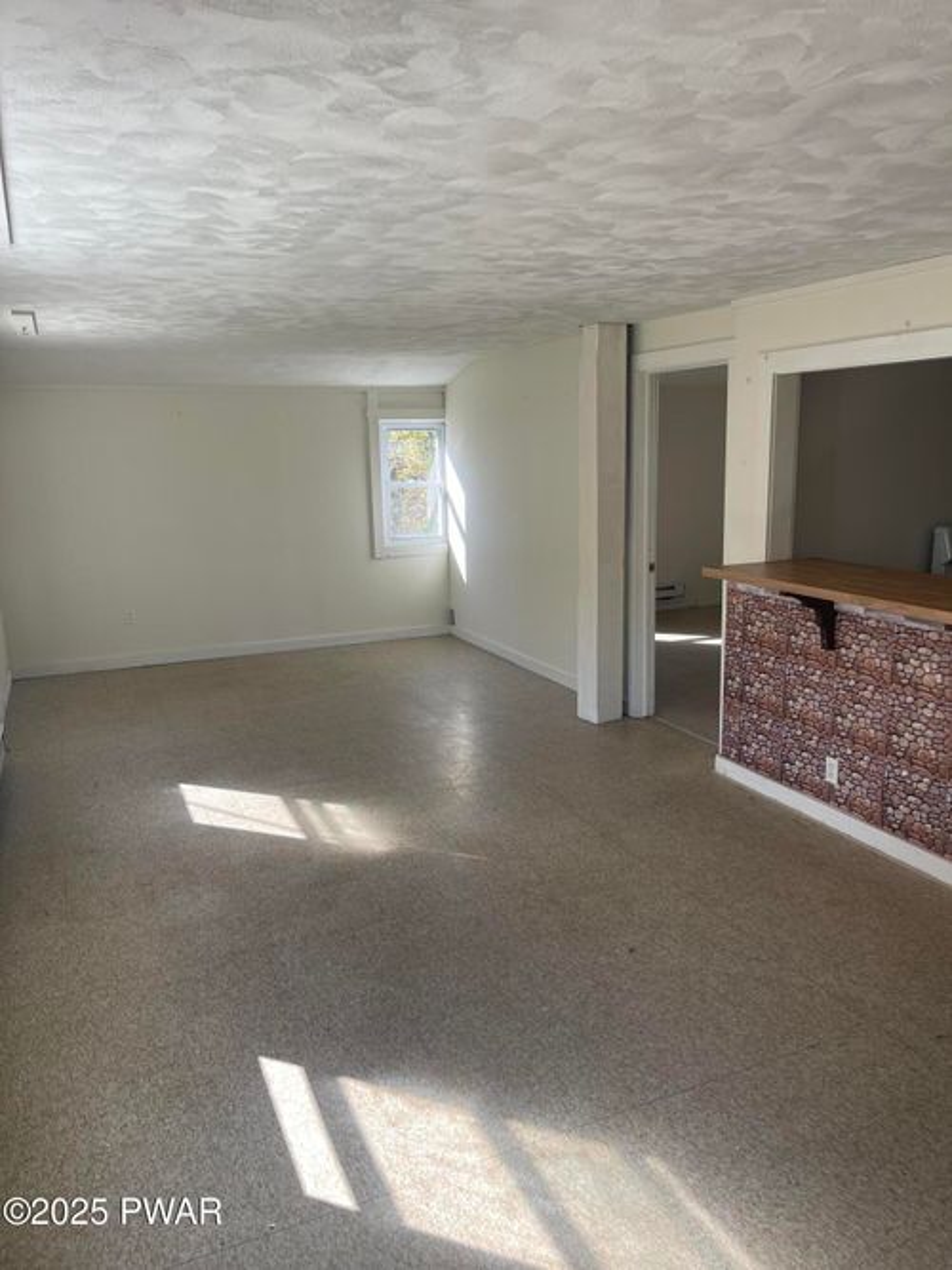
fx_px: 917
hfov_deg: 54.9
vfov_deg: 69.4
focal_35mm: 25
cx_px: 476
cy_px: 635
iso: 32
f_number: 1.6
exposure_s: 1/258
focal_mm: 5.1
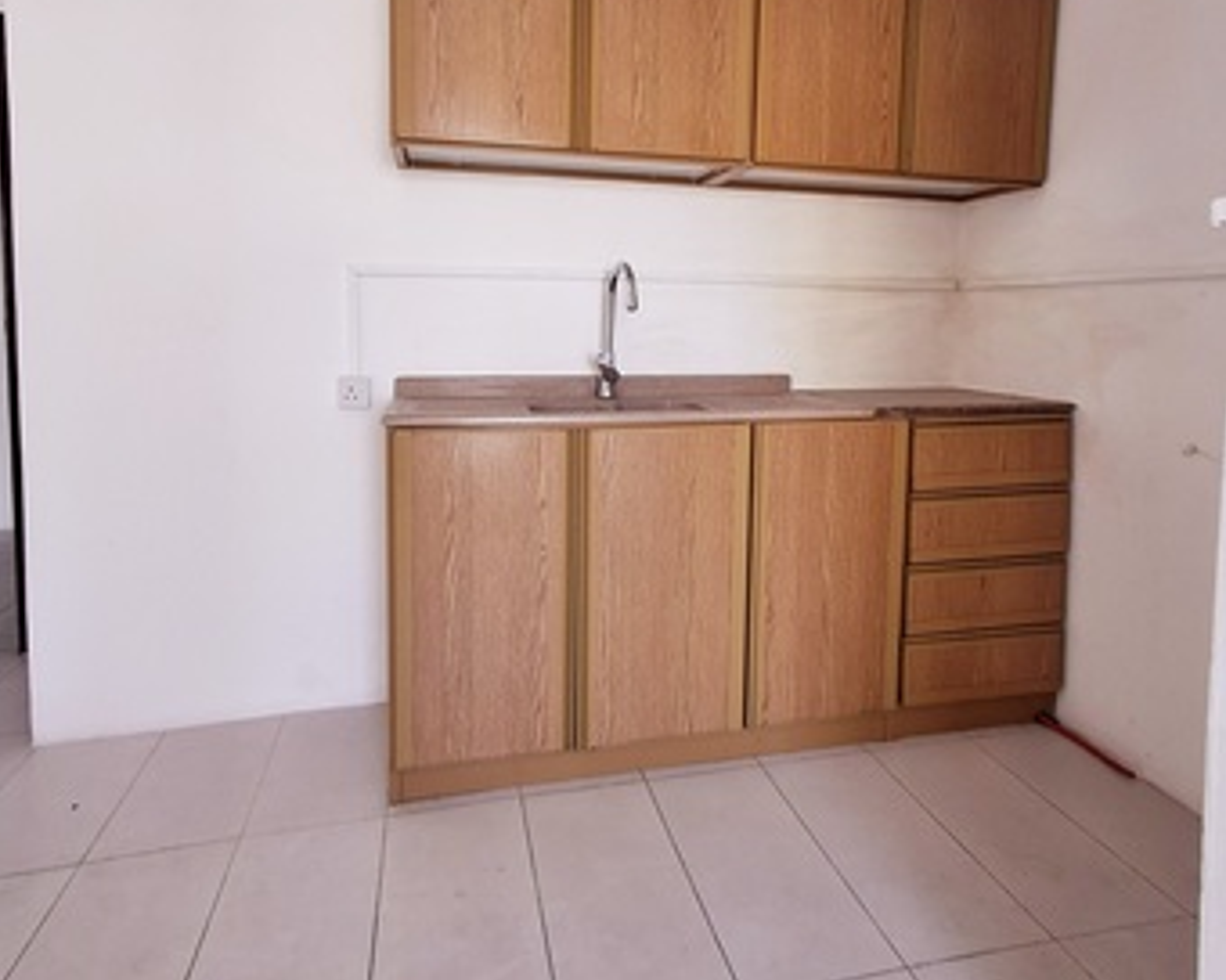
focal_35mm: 21
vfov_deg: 64.6
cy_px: 366
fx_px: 762
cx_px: 611
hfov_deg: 77.6
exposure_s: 1/60.2
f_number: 2.2
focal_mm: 1.64
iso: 40
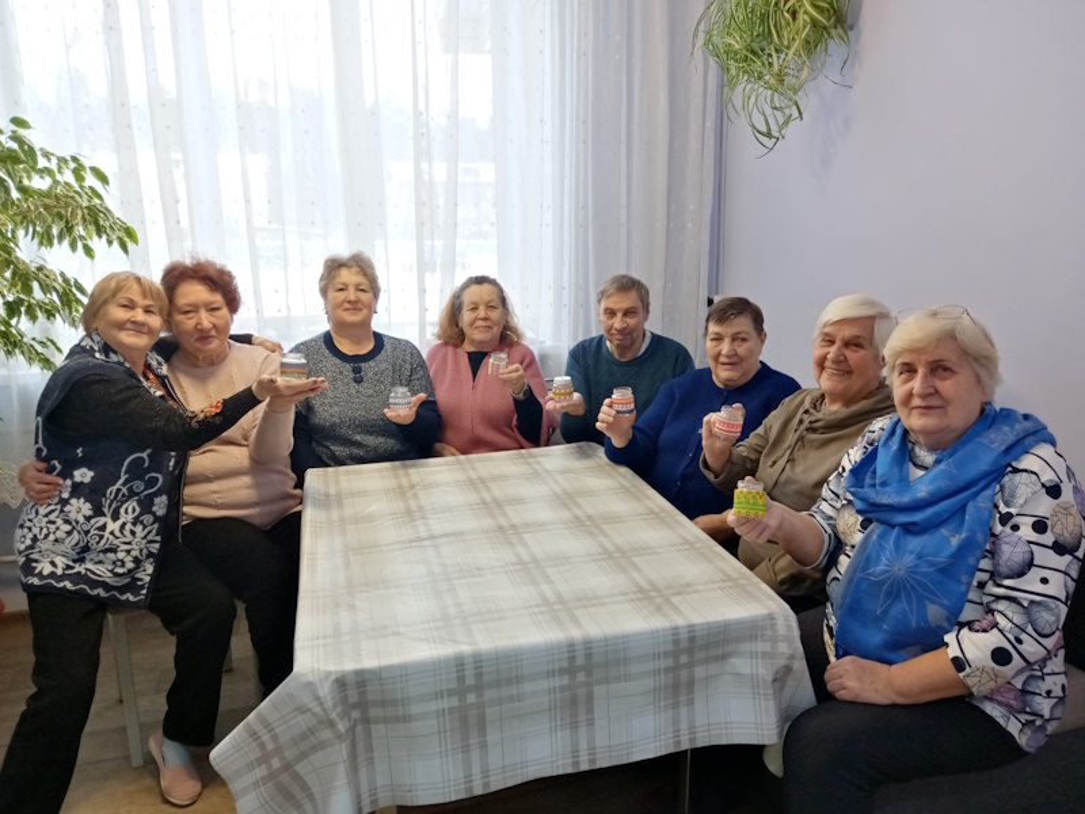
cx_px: 542
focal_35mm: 26
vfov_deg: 53.1
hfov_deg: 67.3
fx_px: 815
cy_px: 407
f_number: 1.8
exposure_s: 1/25
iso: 330
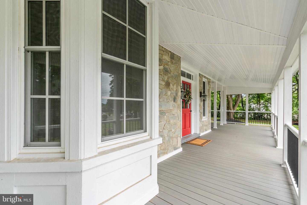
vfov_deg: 73.7
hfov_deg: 96.7
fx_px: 136
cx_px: 154
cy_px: 102
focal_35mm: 16
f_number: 10
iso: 250
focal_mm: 16
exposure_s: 1/125
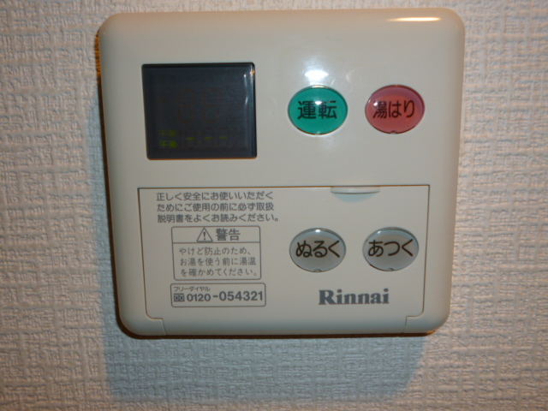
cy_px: 206
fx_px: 507
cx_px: 274
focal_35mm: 32
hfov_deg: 56.8
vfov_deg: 44.2
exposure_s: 1/60
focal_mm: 5.7
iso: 100
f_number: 3.3
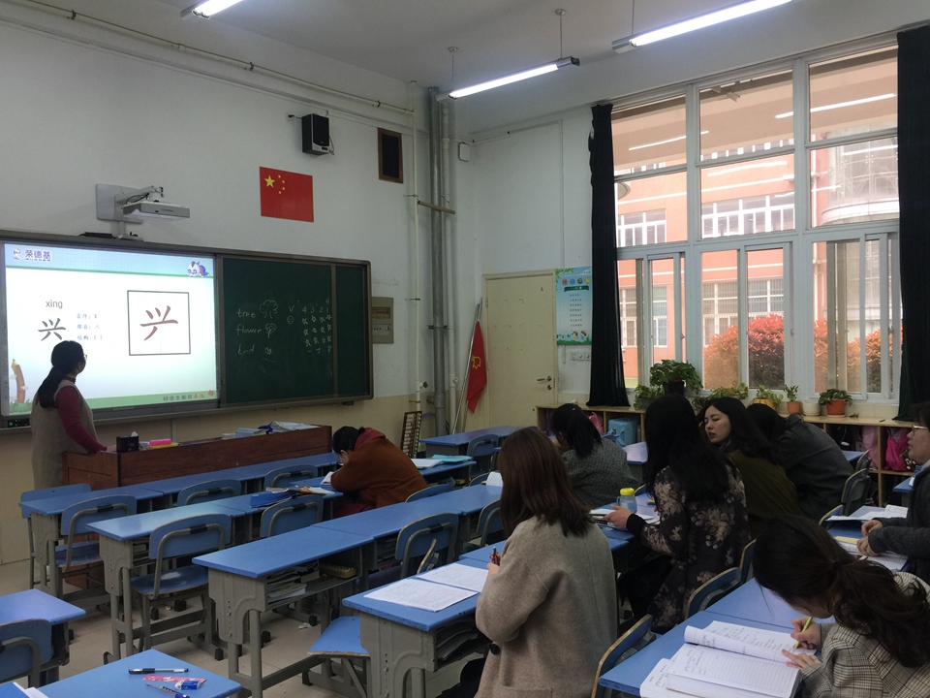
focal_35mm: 29
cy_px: 349
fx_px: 779
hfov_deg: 61.7
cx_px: 465
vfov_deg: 48.2
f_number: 2.2
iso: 32
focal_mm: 4.15
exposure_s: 1/33
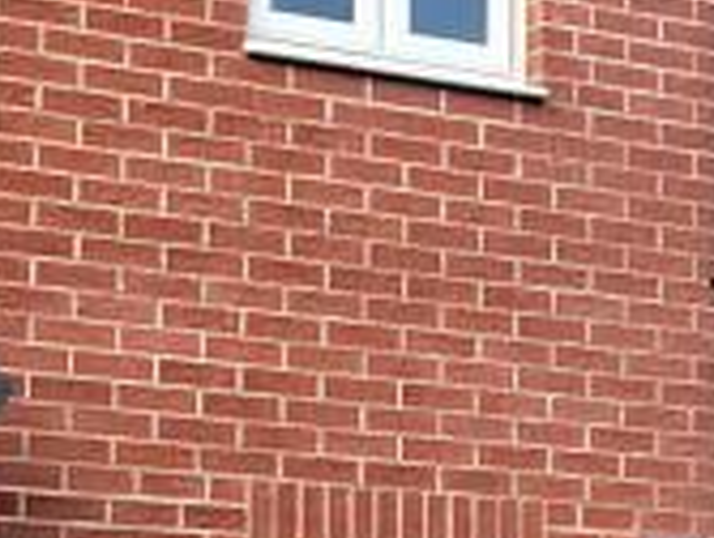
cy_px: 540
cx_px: 727
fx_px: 3039
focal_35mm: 147
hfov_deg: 13.2
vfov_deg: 10.1
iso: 23
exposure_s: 1/798
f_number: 1.68
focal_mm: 6.9
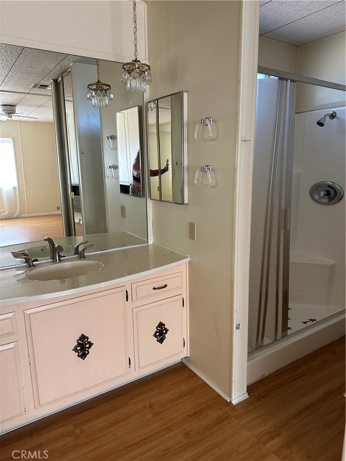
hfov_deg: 56.8
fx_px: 320
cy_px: 230
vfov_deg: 71.6
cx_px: 173
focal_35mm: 24
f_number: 1.78
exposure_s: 1/121
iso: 125
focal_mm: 6.86
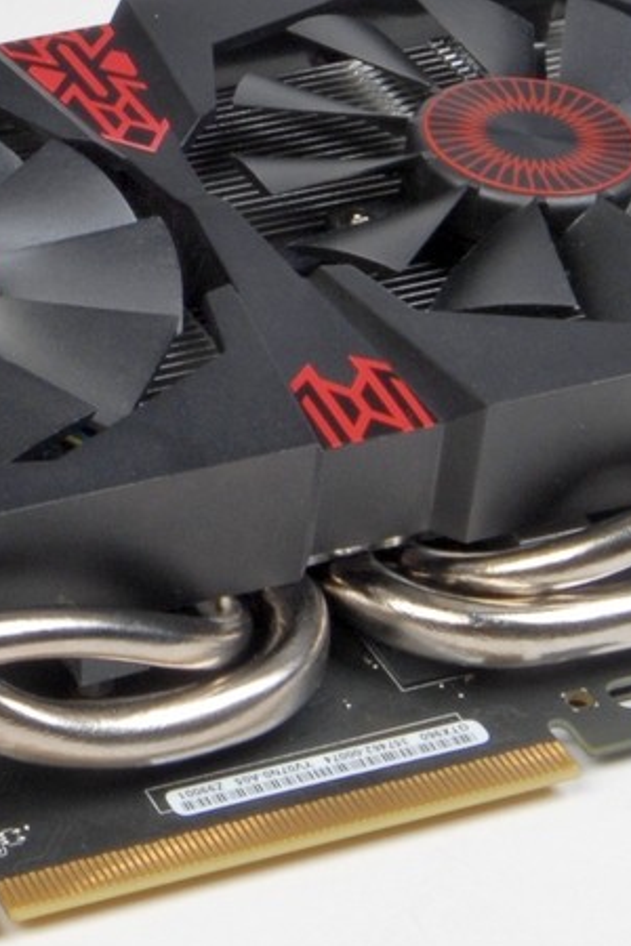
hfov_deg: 9.5
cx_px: -326
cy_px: 107
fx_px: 3681
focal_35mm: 140
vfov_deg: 14.5
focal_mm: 28
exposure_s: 1/80
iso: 200
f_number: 18
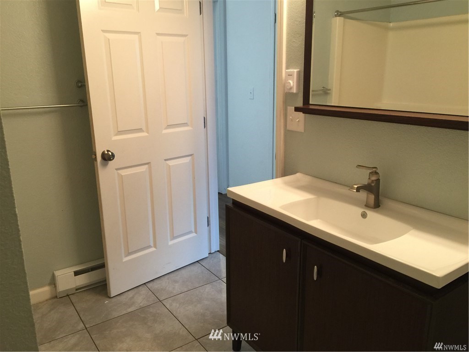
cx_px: 234
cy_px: 176
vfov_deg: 48.2
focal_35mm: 29
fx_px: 393
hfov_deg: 61.7
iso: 64
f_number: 2.2
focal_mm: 4.15
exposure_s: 1/15
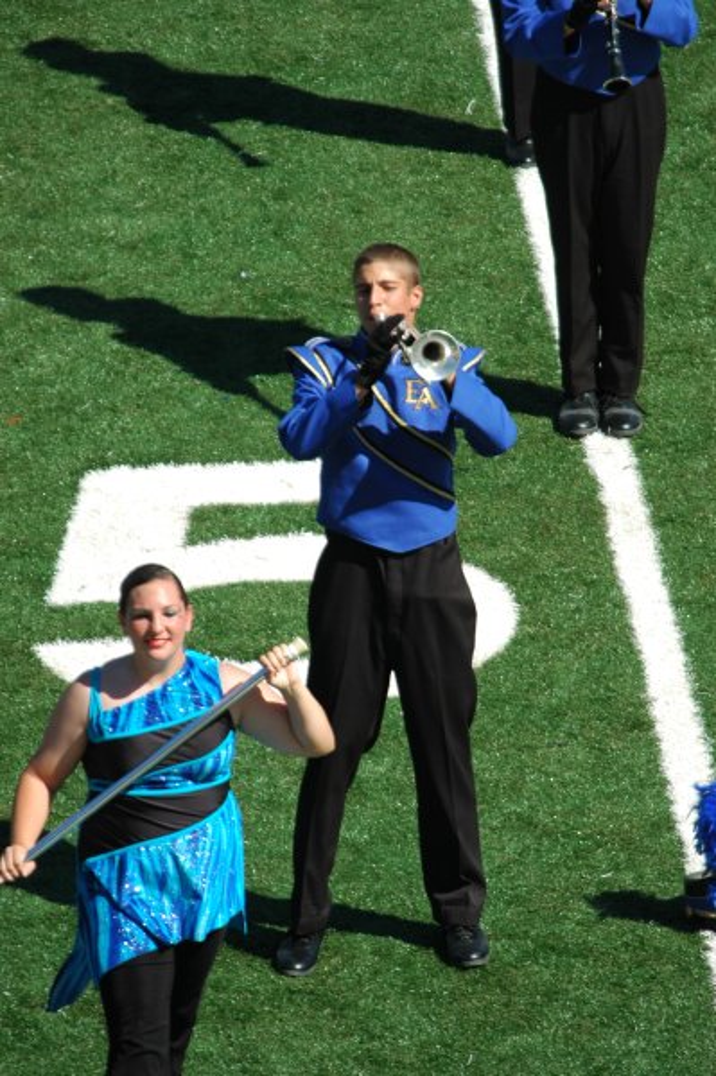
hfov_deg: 2.3
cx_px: 358
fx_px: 17930
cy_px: 538
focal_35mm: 600
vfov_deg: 3.4
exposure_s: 1/640
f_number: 5.6
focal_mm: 400
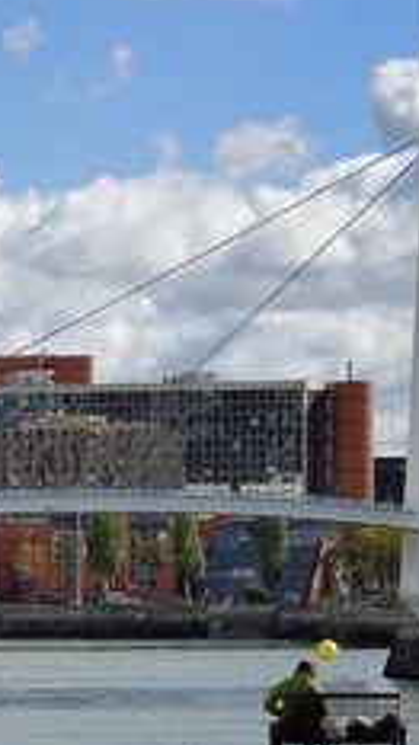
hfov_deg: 4.8
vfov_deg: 8.5
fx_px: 5038
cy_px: 422
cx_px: 35
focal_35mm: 255
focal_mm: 135
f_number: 13
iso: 200
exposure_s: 1/320
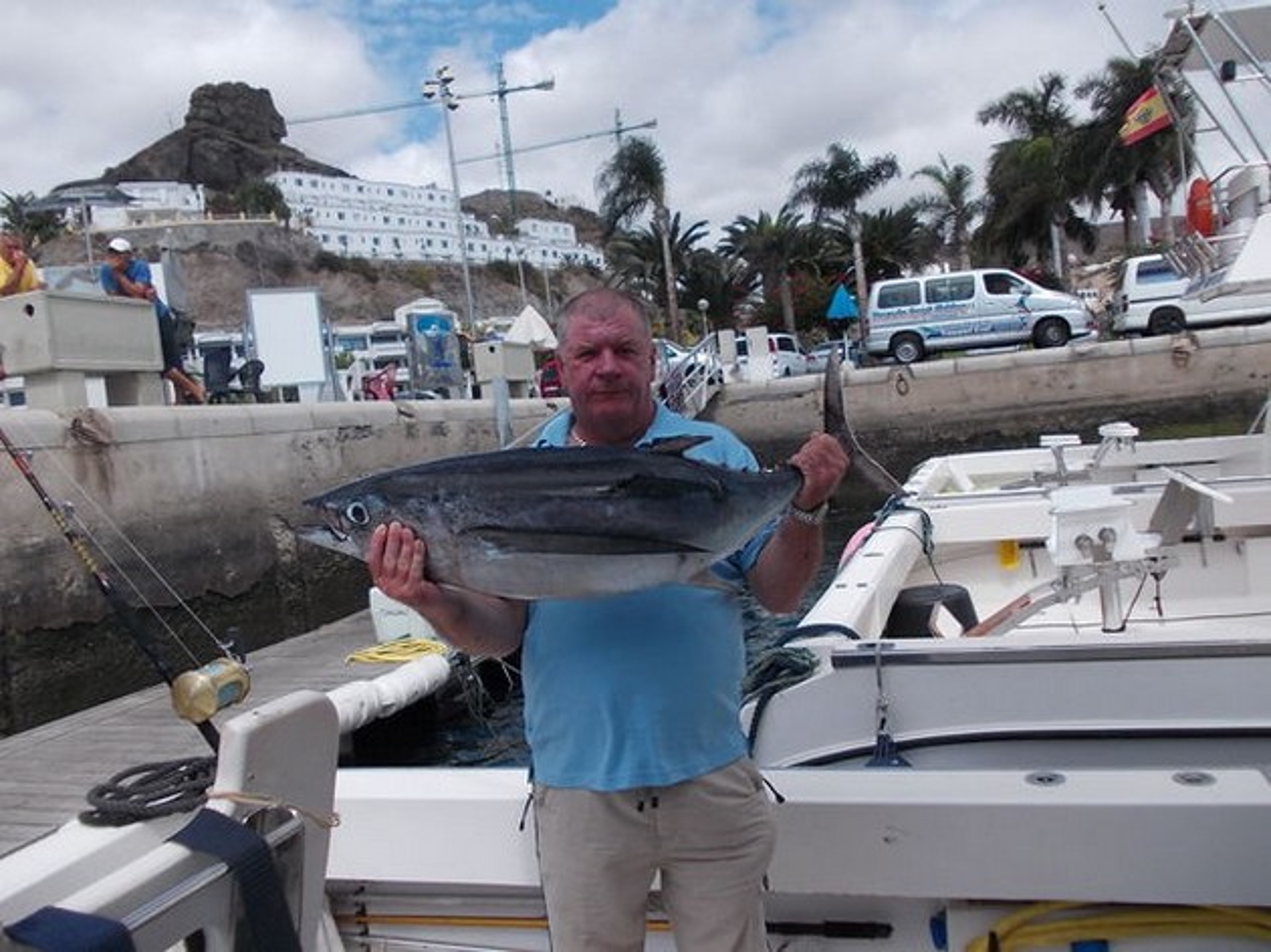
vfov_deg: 49.7
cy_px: 476
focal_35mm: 28
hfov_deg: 63.5
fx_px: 1028
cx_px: 636
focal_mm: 4
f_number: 5.4
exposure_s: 1/400
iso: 80
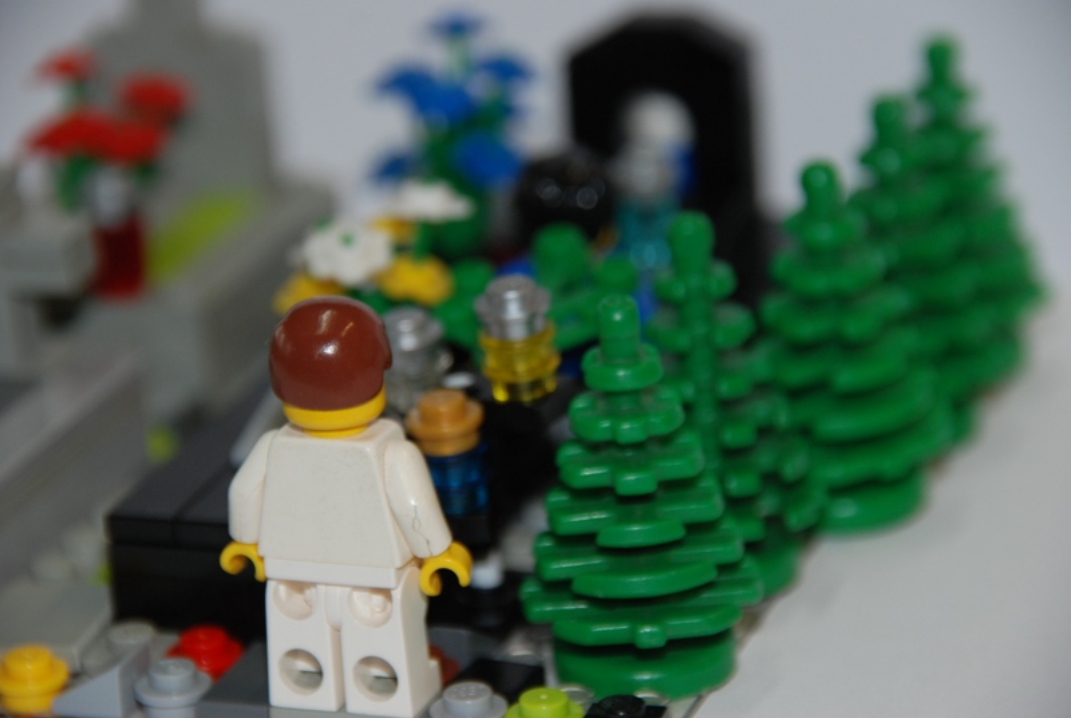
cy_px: 359
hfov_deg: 6.9
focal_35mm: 300
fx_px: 8938
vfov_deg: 4.6
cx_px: 536
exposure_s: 1/60
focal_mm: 200
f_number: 6.3
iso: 400
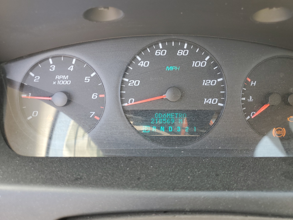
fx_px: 220
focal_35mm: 26
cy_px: 110
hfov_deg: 67.3
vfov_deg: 53.1
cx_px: 146
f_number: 1.5
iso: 51
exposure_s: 1/60.2
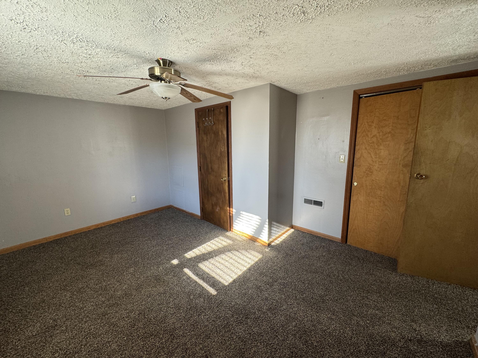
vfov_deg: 85.7
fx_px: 193
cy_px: 179
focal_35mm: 14
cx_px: 239
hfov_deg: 102.1
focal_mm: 2.22
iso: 160
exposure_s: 1/99
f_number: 2.2
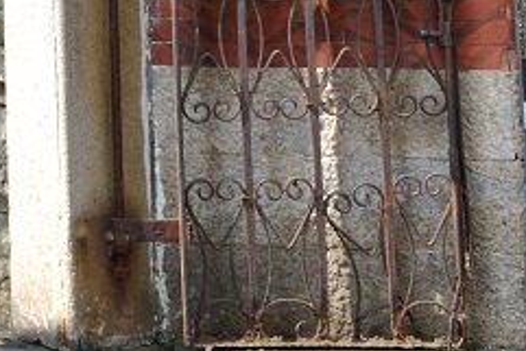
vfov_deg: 8.9
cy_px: -346
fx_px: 2120
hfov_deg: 13.9
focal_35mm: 145
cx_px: -21
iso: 110
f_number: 5.6
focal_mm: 30
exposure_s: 1/125
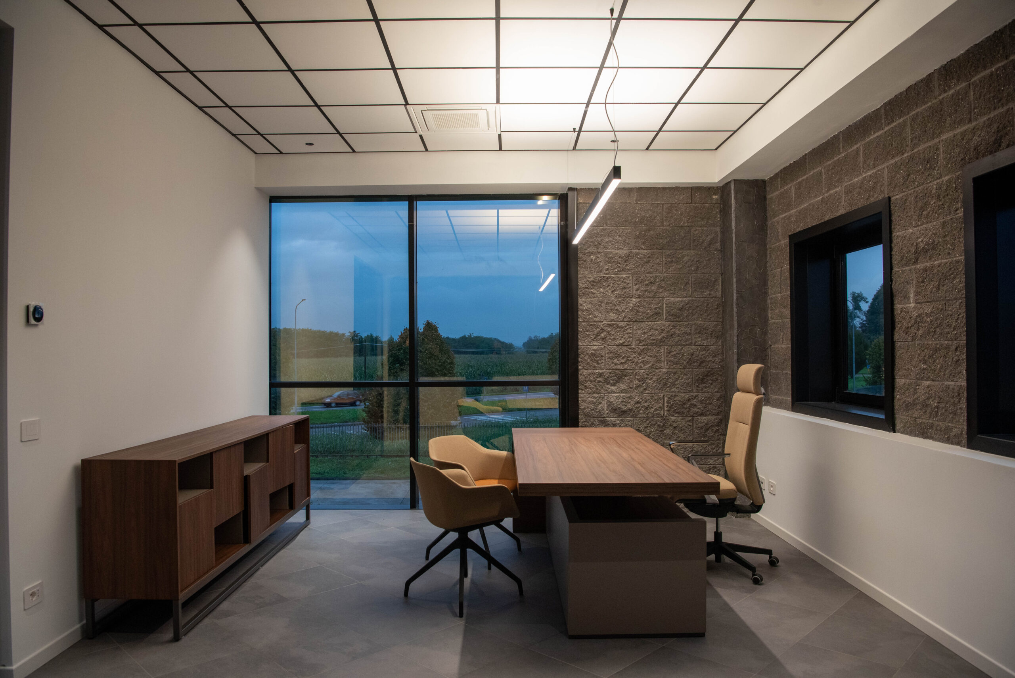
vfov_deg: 53.2
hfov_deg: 73.7
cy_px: 339
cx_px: 508
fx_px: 677
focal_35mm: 24
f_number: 6.3
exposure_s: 1/100
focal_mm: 24
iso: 1800
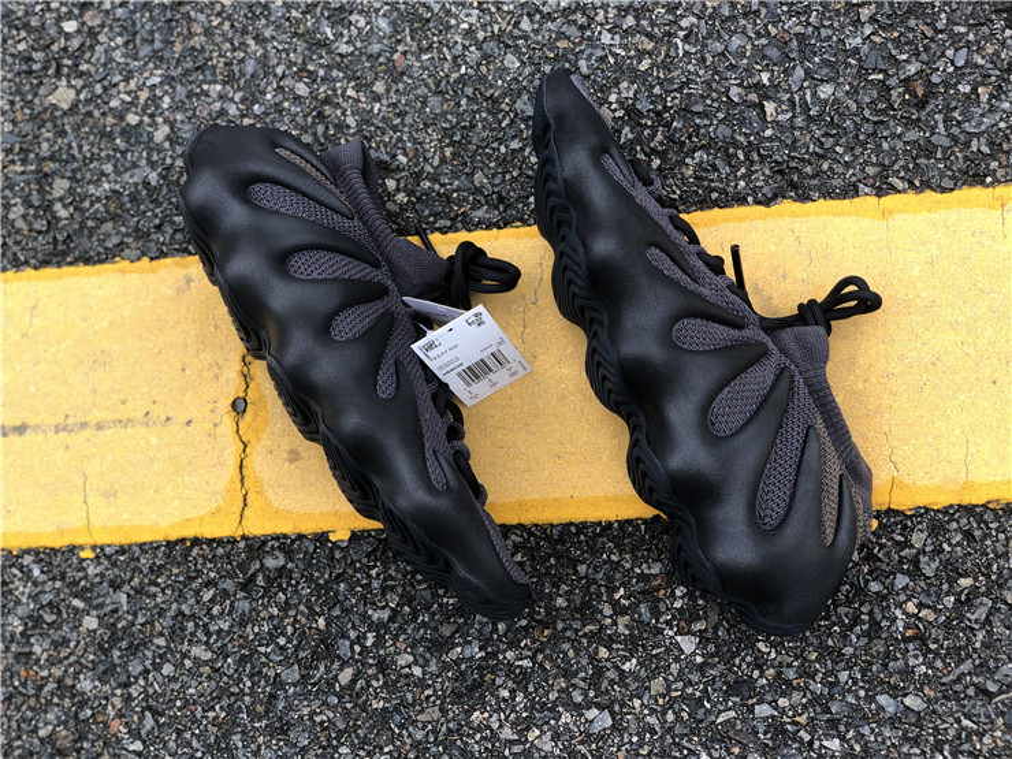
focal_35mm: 52
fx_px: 1520
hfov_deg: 36.8
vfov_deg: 28.0
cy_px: 380
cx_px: 506
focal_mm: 6
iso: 16
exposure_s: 1/60
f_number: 2.4
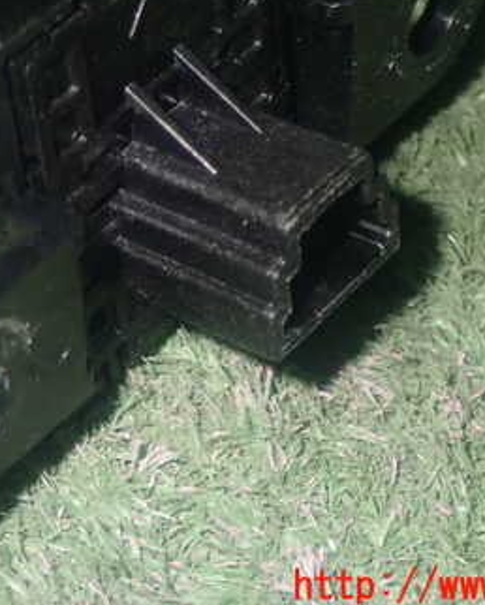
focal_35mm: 129
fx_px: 2312
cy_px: 188
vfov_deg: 14.9
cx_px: 154
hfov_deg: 12.0
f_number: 11
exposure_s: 1/60
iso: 800
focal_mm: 12.73
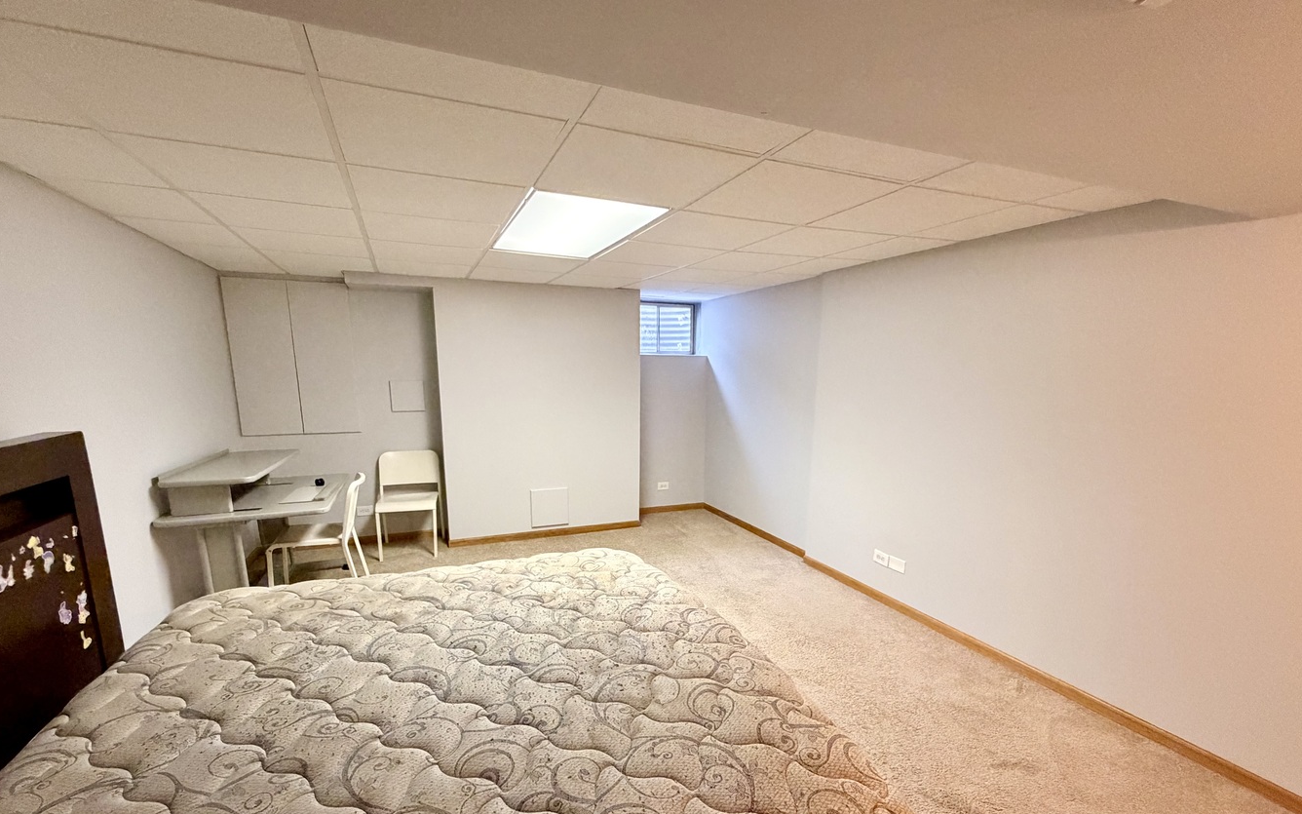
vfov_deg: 70.7
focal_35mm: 16
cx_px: 657
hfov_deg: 97.8
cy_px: 480
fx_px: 568
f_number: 2.2
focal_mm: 2.22
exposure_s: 1/60
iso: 500
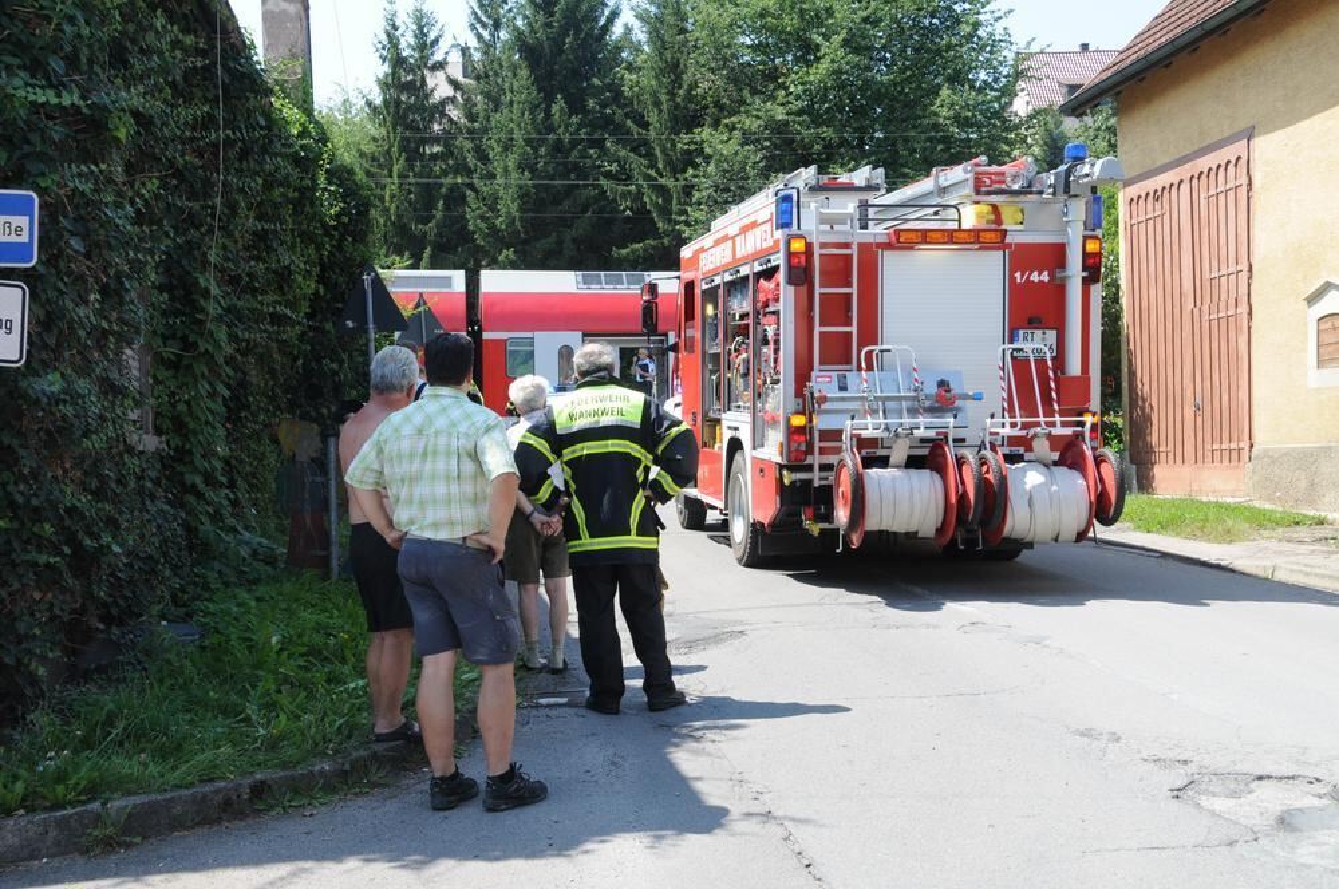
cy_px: 444
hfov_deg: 45.0
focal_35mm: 44
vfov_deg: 30.8
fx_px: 1616
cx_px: 670
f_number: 10
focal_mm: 29
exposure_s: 1/320
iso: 500
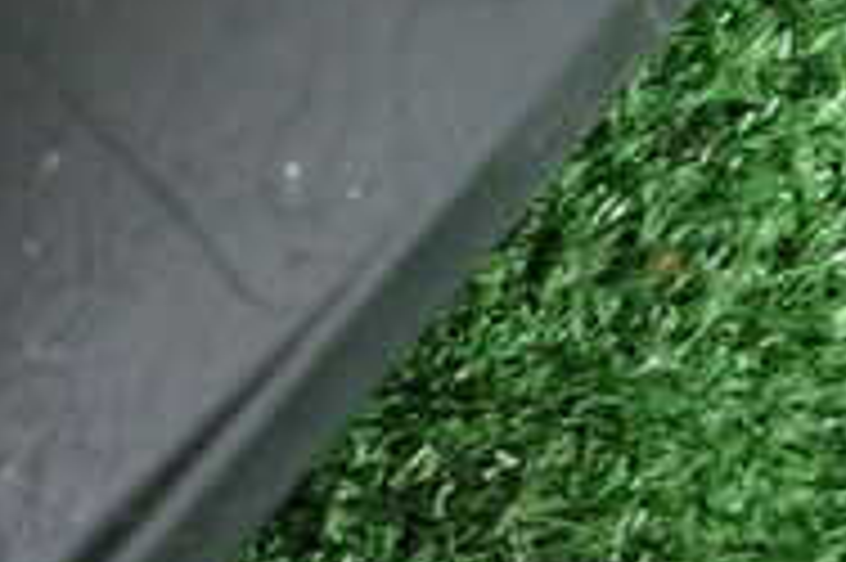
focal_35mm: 83
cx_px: 184
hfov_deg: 24.2
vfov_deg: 15.8
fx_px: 1949
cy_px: -121
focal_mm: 4.5
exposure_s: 1/30
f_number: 2
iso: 500
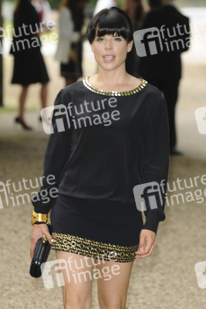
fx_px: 1865
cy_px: 154
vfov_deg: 9.5
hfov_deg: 6.3
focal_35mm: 218
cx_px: 103
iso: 500
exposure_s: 1/160
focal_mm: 145
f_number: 4.5
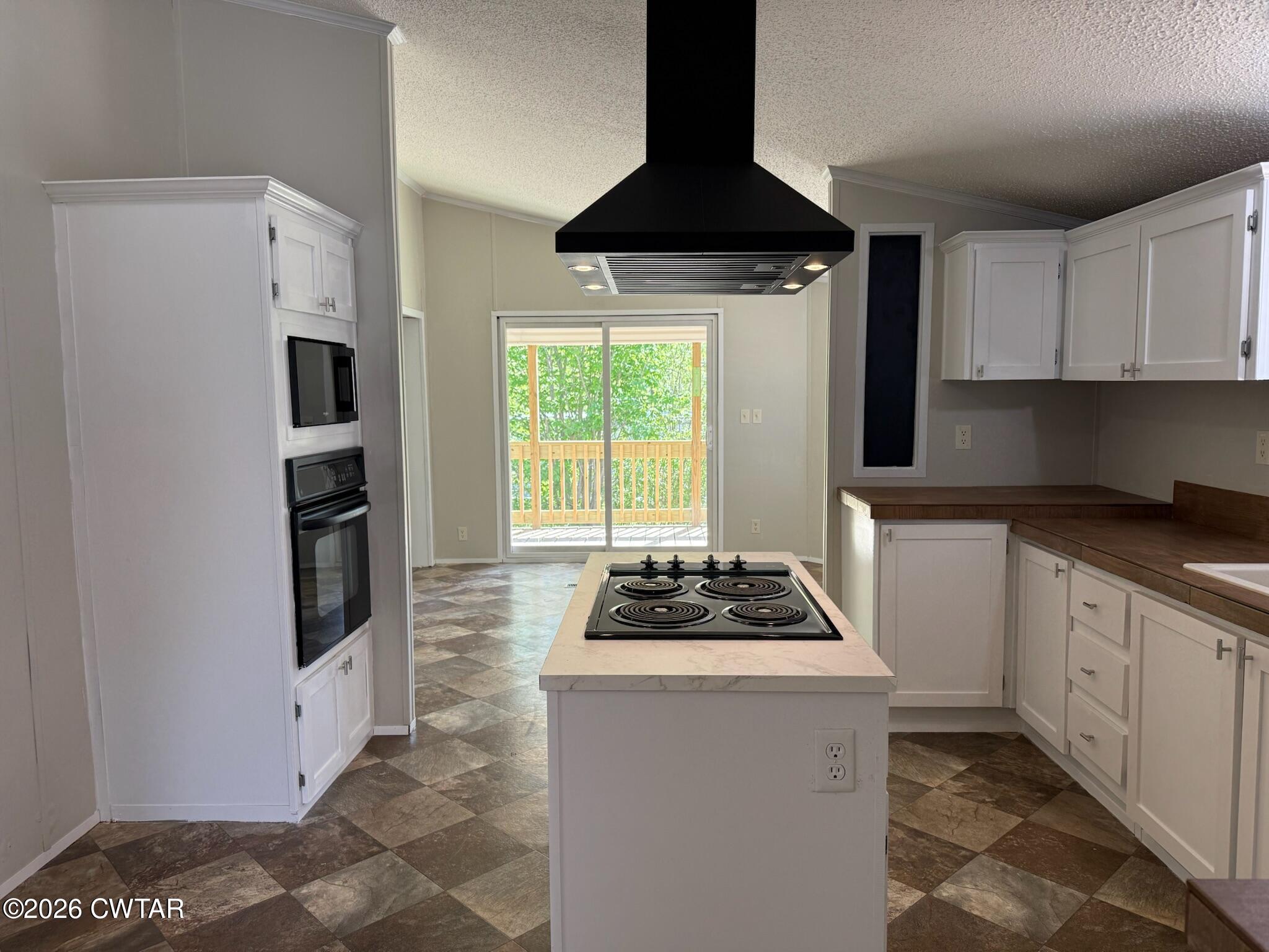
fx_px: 880
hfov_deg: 71.6
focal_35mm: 24
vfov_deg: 56.8
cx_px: 634
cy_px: 476
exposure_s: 1/158
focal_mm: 6.76
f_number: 1.78
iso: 125
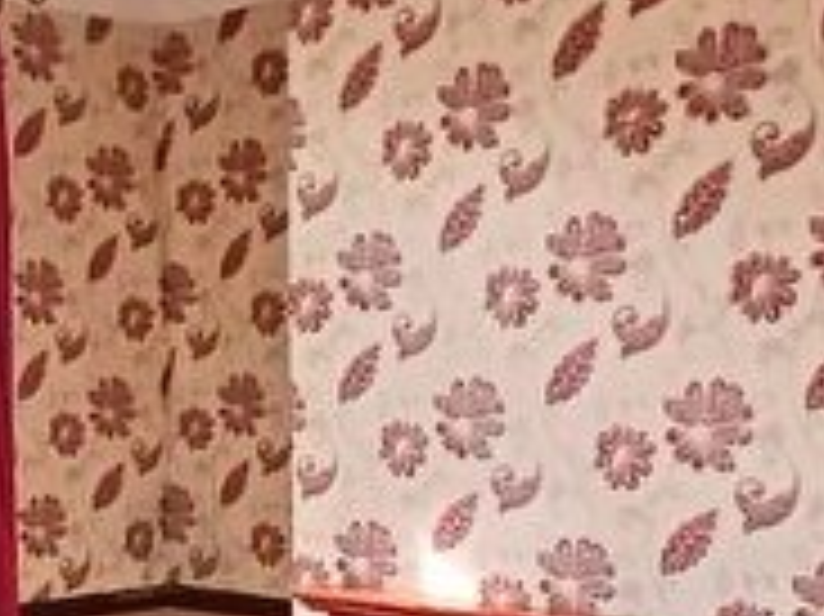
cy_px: 560
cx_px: 104
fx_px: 1546
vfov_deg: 22.0
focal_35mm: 65
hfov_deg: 28.8
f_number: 2.2
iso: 50
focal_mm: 1.4
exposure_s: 1/100
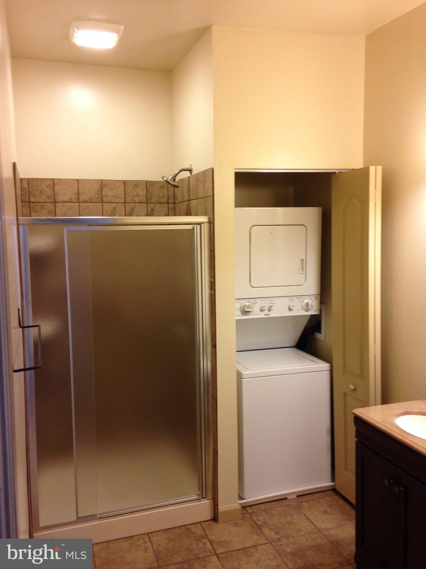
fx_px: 541
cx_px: 213
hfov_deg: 42.9
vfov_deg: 55.4
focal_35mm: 33
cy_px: 284
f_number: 2.4
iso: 125
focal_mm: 4.12
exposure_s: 1/20
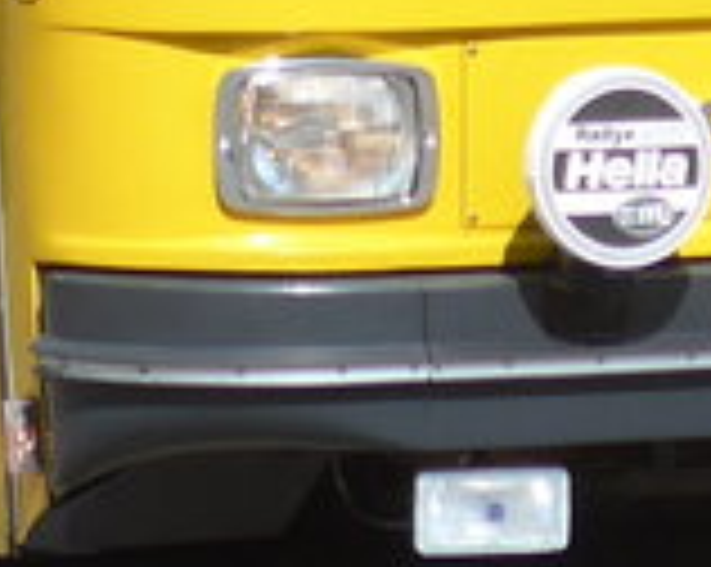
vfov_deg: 4.1
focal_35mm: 364
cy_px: -1030
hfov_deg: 5.3
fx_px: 7650
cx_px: -117
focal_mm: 10.1
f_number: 3.2
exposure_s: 1/800
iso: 80
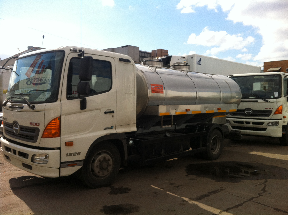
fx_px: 291
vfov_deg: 40.6
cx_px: 144
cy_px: 108
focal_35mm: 35
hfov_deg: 52.7
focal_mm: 3.85
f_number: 2.8
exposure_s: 1/1257
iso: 80
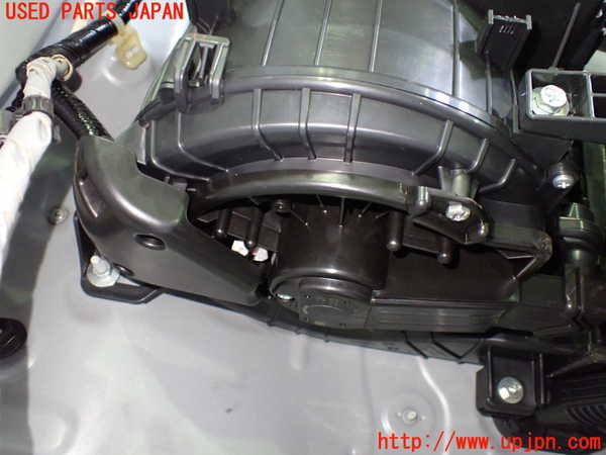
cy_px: 228
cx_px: 303
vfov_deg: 46.8
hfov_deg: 60.0
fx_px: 525
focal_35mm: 30
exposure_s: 1/30
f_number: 2.3
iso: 1000
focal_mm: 5.4
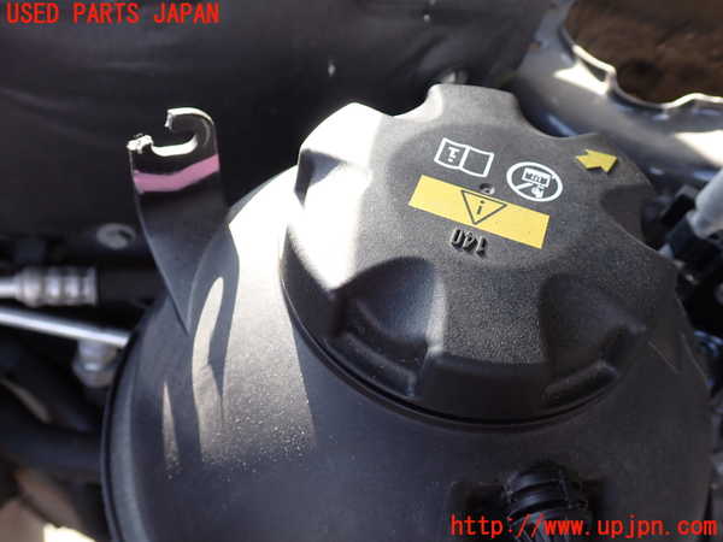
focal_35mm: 32
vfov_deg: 44.2
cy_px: 271
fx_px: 668
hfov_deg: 56.8
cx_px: 362
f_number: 3.2
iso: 125
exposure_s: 1/60
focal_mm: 5.79
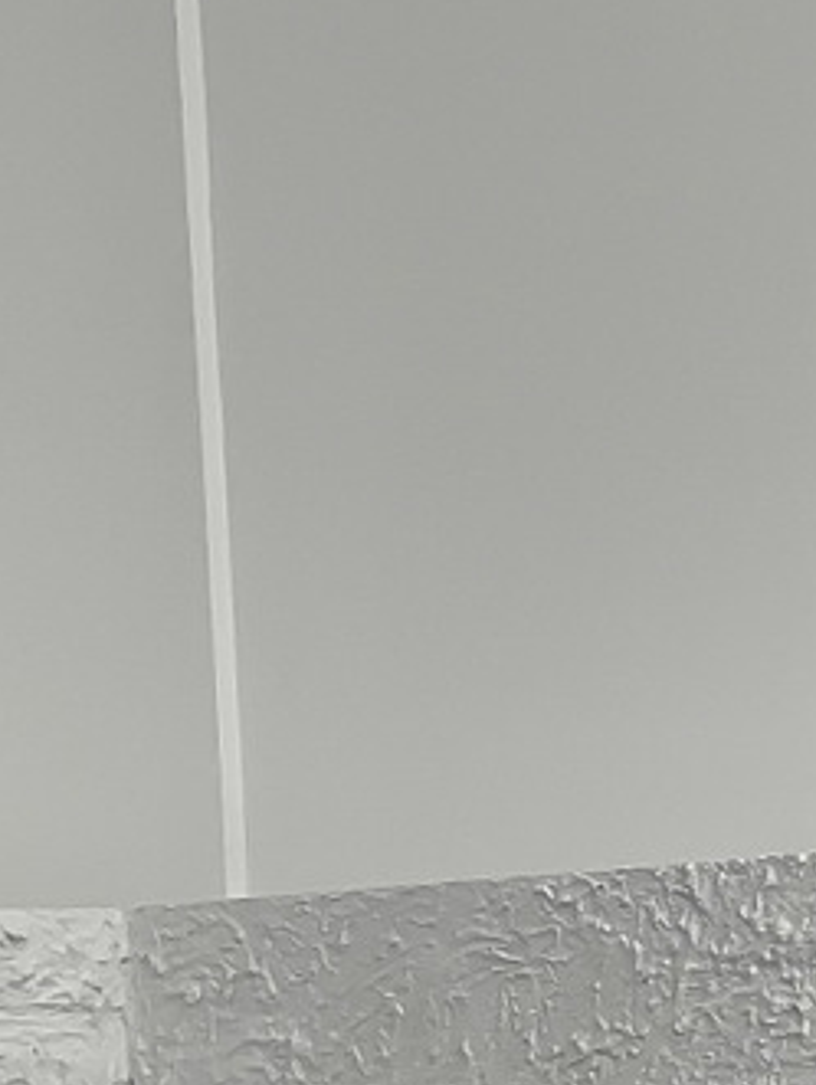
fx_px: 4392
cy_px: 1262
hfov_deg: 10.1
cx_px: 1363
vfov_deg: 13.7
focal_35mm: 140
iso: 16
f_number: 1.8
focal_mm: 3
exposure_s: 1/120
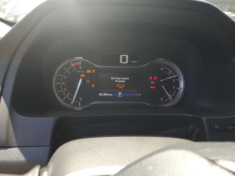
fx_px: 177
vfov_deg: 53.1
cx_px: 118
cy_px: 88
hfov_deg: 67.3
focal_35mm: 26
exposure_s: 1/238
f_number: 1.5
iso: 50
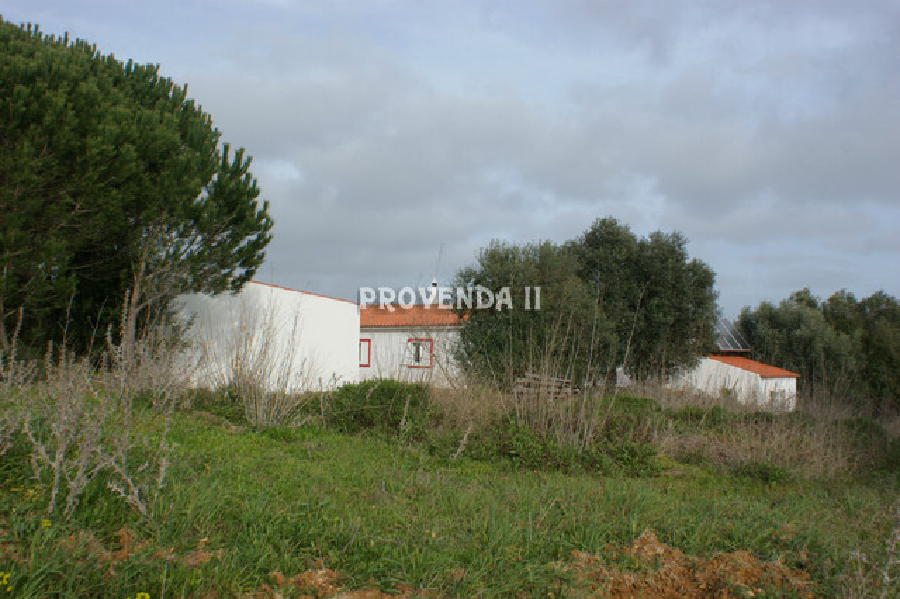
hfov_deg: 57.2
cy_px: 300
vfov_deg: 39.9
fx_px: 825
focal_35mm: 33
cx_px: 450
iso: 100
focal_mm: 22
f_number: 10
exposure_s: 1/100
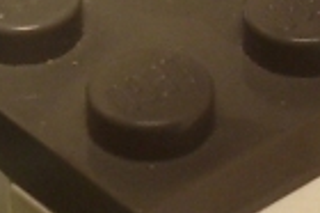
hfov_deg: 8.1
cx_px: 299
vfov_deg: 5.4
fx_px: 2246
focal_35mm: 253
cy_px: 121
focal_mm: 5.6
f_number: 2.7
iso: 80
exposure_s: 1/90
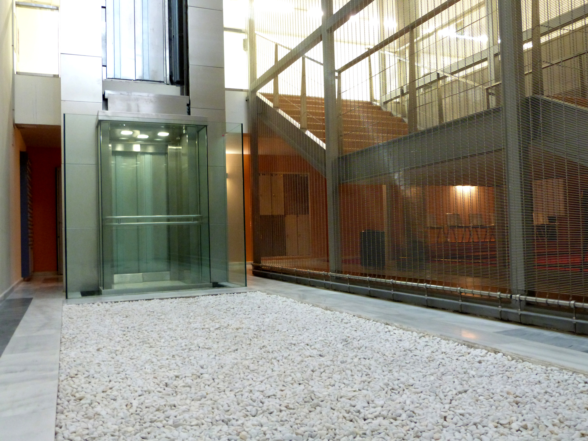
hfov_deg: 58.4
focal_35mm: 31
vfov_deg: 45.4
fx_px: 527
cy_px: 220
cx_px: 294
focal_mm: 5.4
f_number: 3
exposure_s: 1/10
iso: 400
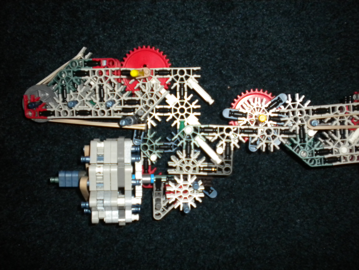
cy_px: 135
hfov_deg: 52.6
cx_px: 180
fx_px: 363
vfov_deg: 40.7
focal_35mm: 35
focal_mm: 6.3
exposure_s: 1/30
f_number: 3.1
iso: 400
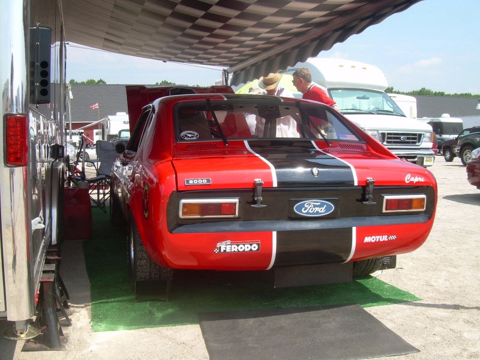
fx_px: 527
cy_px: 180
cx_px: 240
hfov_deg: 49.0
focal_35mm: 38
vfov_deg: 37.7
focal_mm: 6.3
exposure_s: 1/273
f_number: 4.6
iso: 50
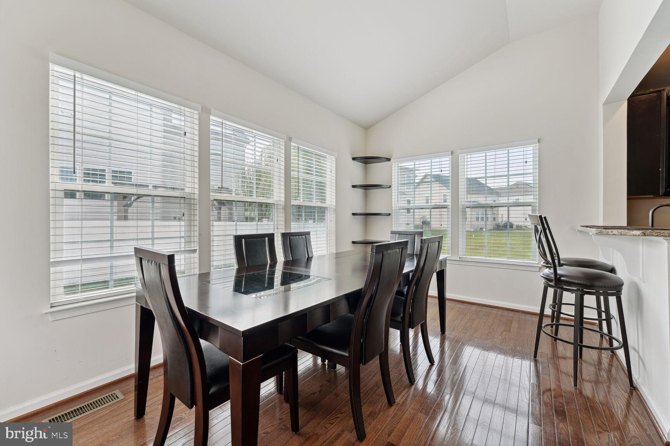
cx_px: 335
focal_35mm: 14
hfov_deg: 104.3
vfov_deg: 81.2
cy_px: 223
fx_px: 261
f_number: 8
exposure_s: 1/20
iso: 200
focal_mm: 14
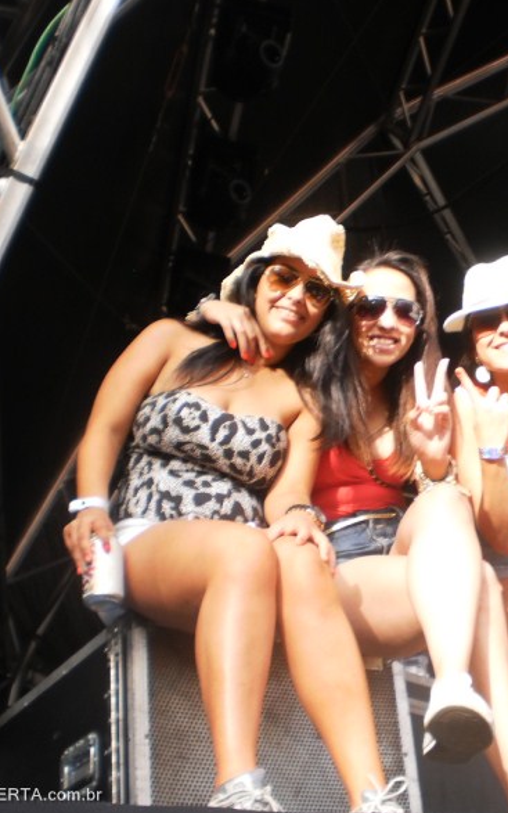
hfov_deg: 24.5
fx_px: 1152
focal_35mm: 52
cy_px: 407
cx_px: 410
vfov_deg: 38.9
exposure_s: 1/160
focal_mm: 6.3
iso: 100
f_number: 3.1
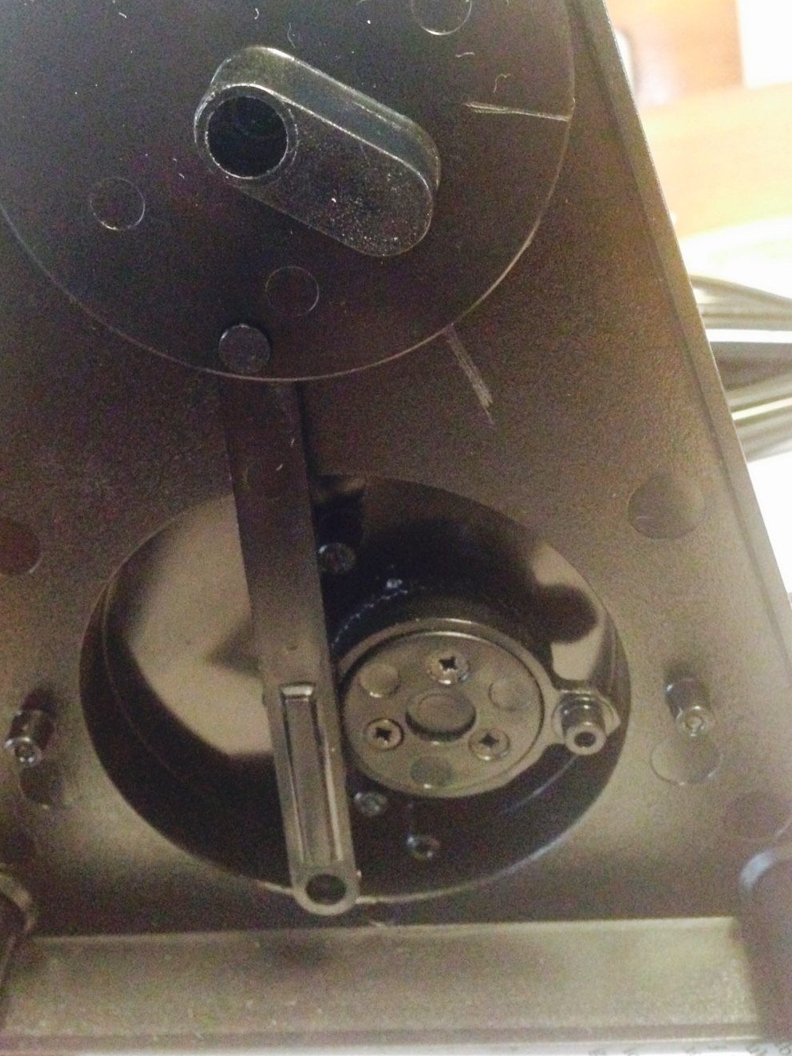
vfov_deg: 45.6
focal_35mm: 41
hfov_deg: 35.1
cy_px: 448
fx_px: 1251
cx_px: 362
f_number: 2.4
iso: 640
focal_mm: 4.12
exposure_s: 1/15
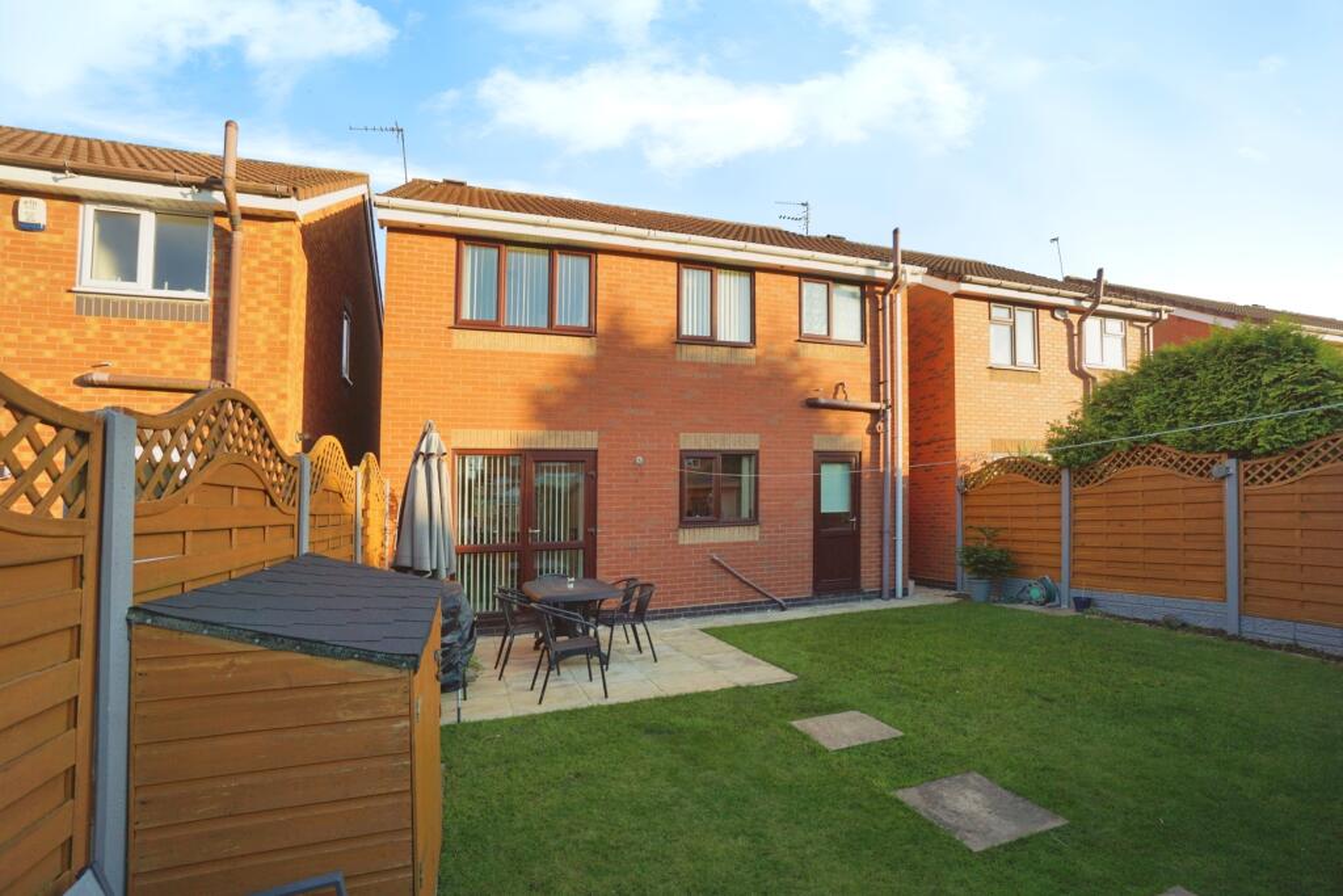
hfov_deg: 100.4
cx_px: 672
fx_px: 560
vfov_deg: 77.3
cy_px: 448
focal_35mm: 15
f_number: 7.1
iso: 100
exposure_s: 1/100
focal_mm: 10
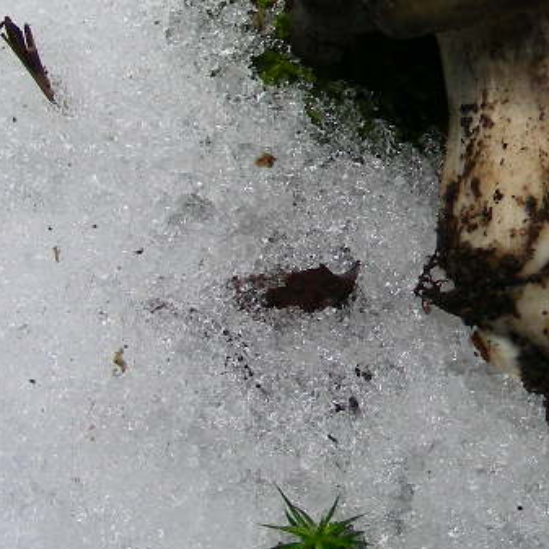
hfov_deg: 16.0
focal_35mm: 102
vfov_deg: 16.9
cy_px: 91
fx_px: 1830
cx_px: 748
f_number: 3.5
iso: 50
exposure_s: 1/26.5
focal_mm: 6.3
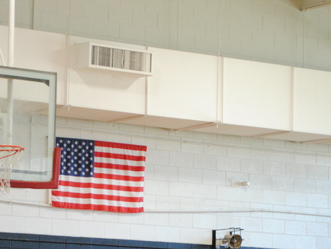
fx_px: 1626
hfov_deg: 11.6
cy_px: 261
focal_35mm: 170
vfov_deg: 8.7
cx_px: 120
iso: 800
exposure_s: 1/50
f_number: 5.6
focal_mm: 48
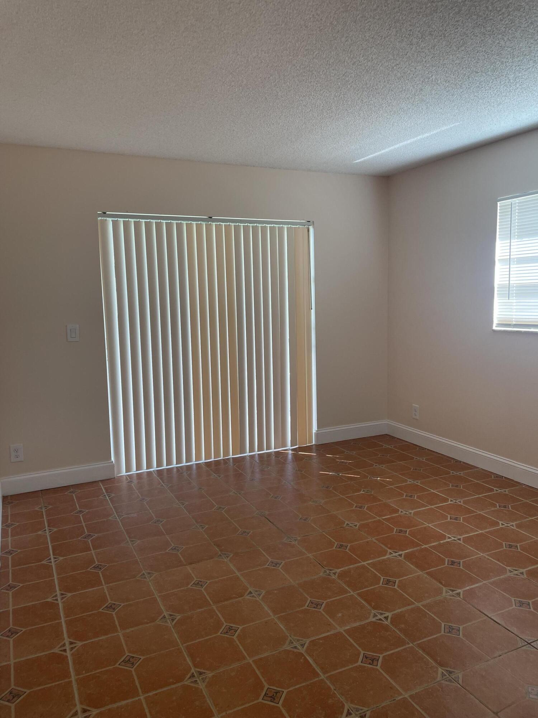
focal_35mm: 26
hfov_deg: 53.1
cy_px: 359
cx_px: 269
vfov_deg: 67.3
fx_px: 539
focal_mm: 4.2
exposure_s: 1/120
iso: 64
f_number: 1.6
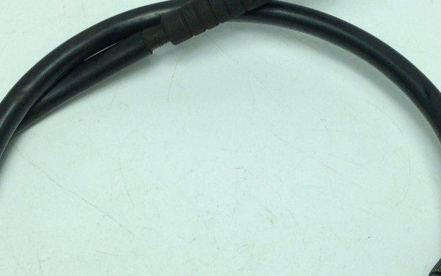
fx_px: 793
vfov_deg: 19.7
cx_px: 245
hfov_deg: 31.0
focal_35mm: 66
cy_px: 183
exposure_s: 1/534
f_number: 2.4
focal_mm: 3.3
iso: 32
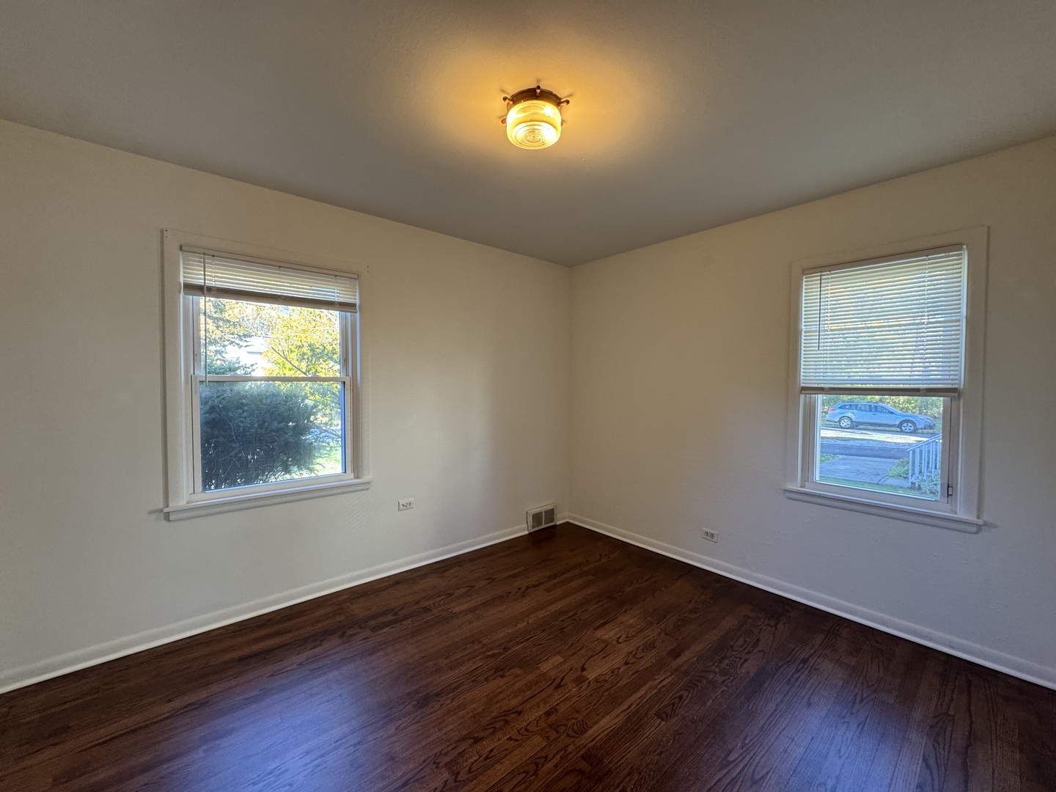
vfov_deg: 85.7
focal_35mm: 14
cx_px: 528
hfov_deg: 102.1
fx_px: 427
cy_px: 396
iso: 200
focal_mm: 2.22
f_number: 2.2
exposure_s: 1/60
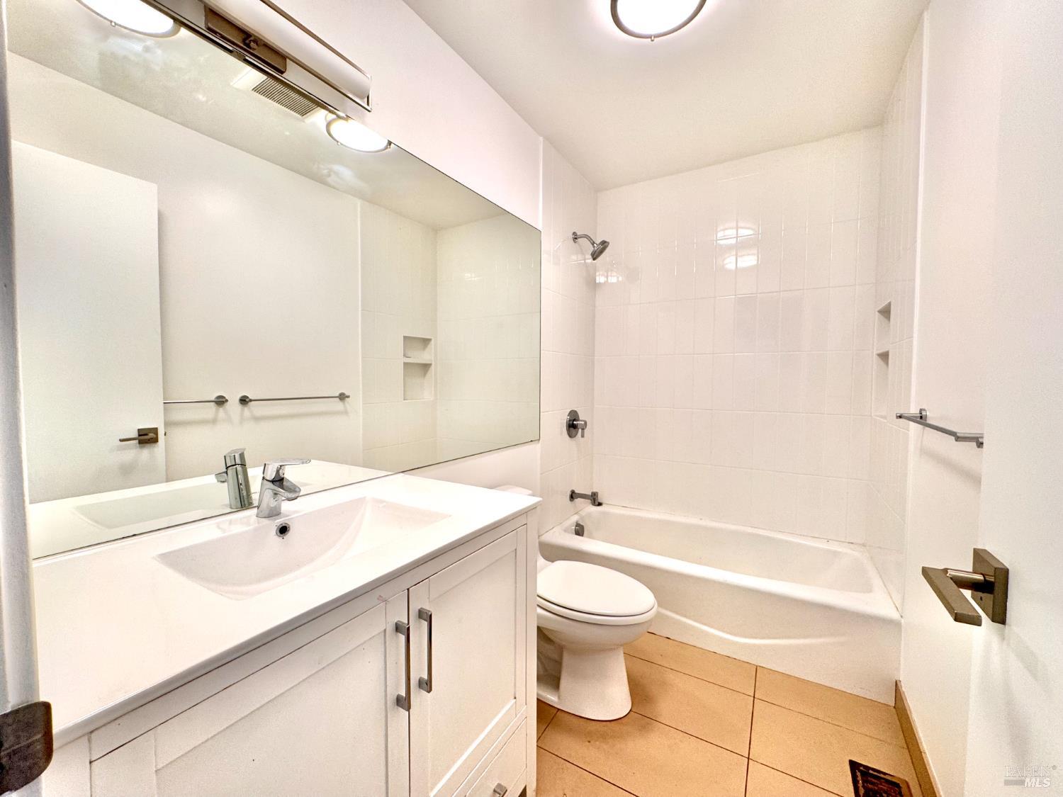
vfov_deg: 85.7
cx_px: 532
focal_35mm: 14
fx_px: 430
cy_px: 398
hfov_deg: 102.1
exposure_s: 1/120
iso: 100
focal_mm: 2.22
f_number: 2.2
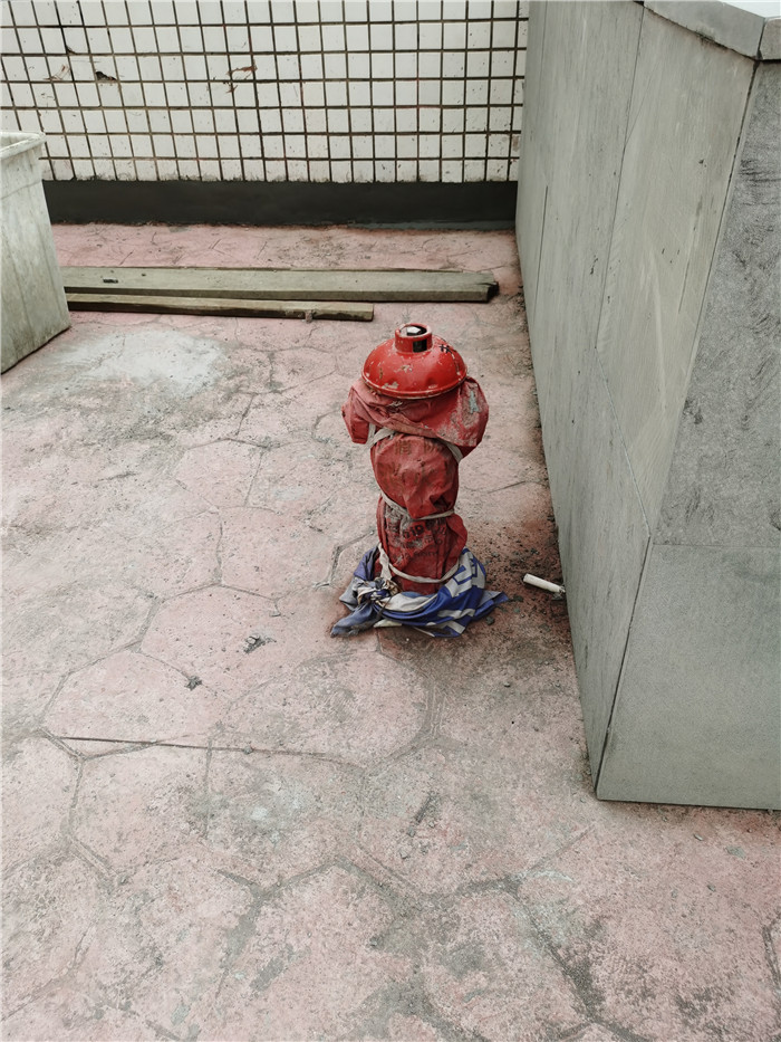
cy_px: 521
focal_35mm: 27
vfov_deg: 65.3
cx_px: 390
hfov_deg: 51.4
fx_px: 812
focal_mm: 5.58
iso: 50
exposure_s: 1/651
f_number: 1.8
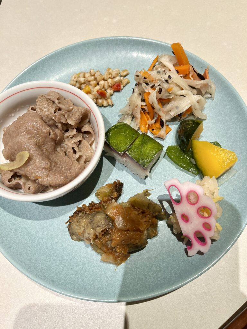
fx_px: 247
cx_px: 124
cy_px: 164
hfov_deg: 53.1
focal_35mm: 26
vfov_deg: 67.3
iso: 80
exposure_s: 1/60
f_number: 1.6
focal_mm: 5.1
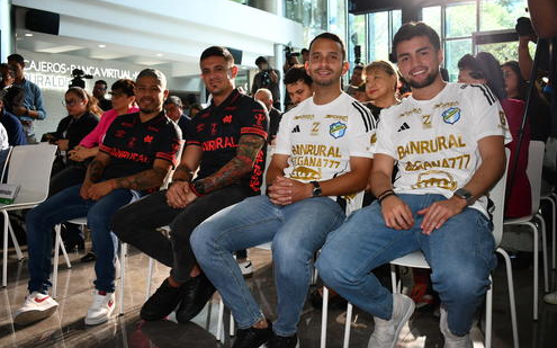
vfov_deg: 36.2
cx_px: 279
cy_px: 176
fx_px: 531
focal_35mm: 35
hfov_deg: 55.3
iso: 450
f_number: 4
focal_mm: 23
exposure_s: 1/60
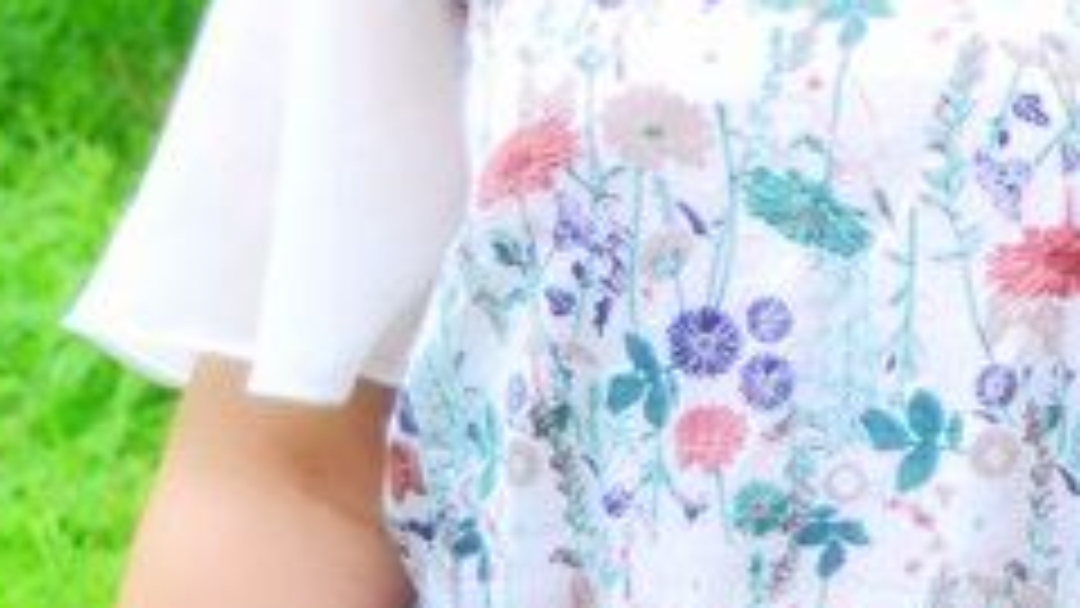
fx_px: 5040
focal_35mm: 176
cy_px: -439
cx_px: 1472
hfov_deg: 11.8
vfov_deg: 6.8
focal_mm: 36
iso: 100
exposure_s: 1/80
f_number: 4.8
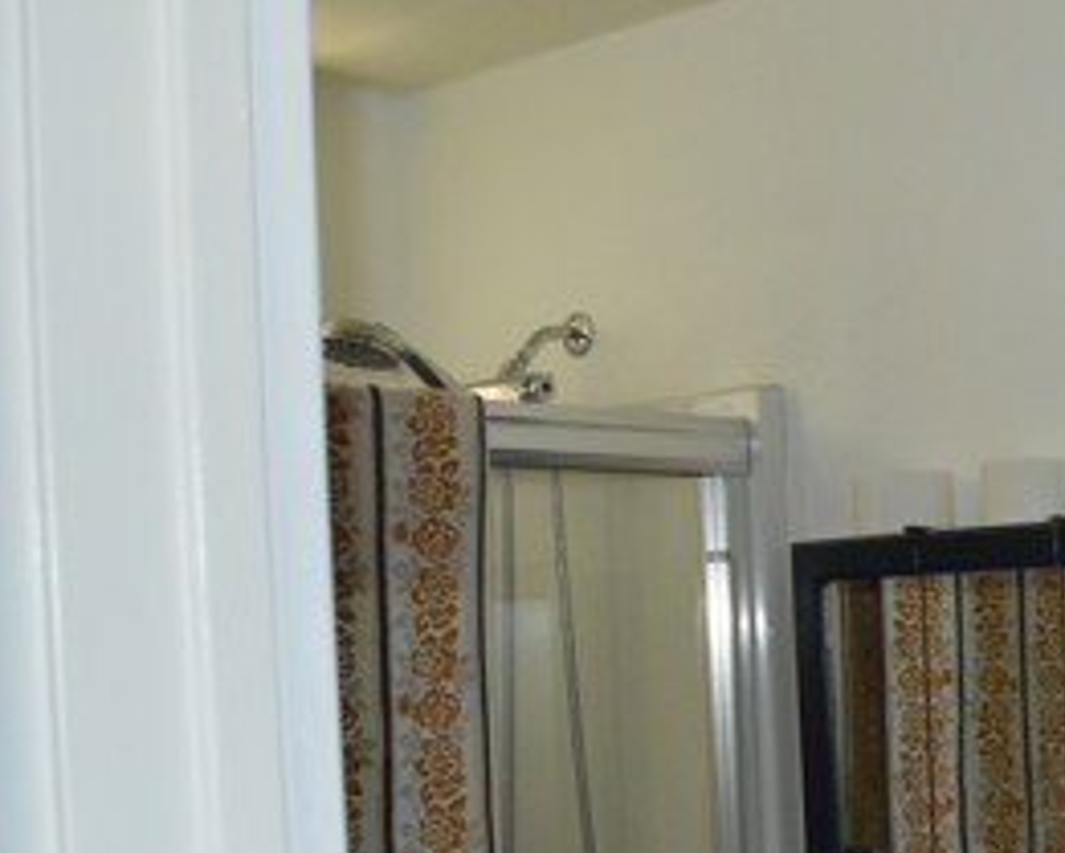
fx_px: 1955
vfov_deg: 24.1
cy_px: 733
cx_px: 1122
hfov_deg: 28.2
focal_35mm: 62
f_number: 3.5
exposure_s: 1/60
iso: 1600
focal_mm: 18
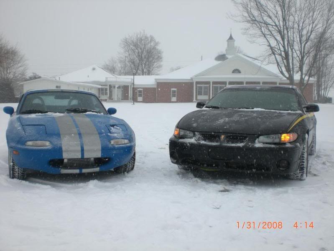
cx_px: 167
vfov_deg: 37.7
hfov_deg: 49.0
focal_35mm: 38
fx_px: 367
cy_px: 126
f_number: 3.1
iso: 50
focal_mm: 6.3
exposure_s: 1/250
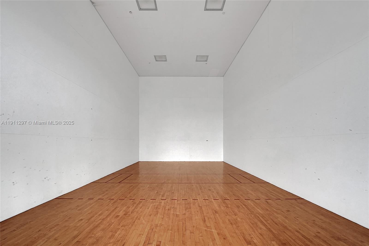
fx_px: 143
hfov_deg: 104.3
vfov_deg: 81.2
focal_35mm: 14
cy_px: 123
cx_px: 184
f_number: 3.2
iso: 1250
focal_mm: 14
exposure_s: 1/320
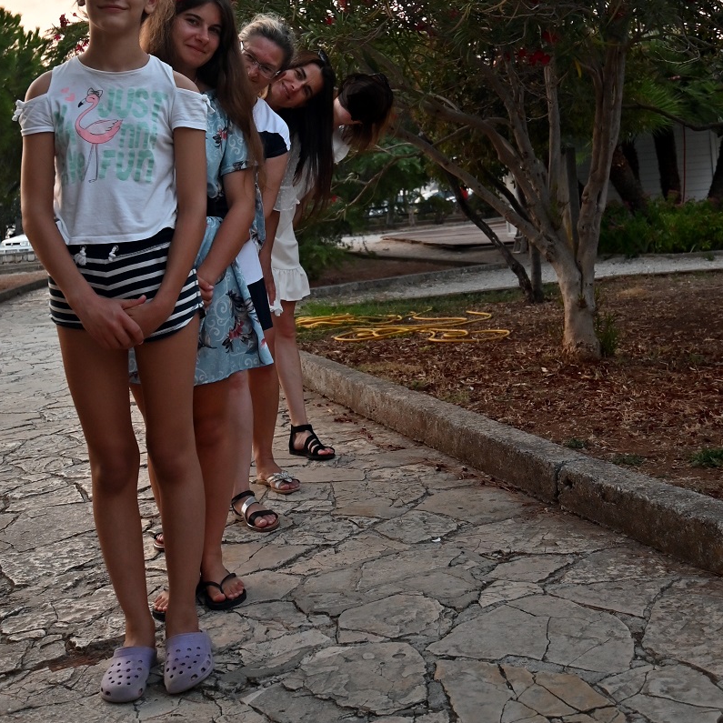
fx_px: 1182
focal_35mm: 50
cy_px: 211
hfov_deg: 34.0
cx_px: 346
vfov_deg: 33.6
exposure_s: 1/250
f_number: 4
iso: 400
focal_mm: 24
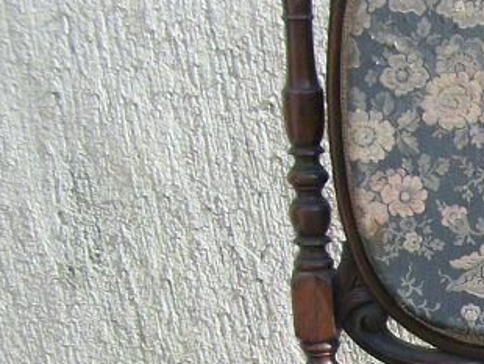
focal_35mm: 132
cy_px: 501
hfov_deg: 13.4
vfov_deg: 10.9
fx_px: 1847
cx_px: 876
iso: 80
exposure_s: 1/80
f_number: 8.8
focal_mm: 5.7
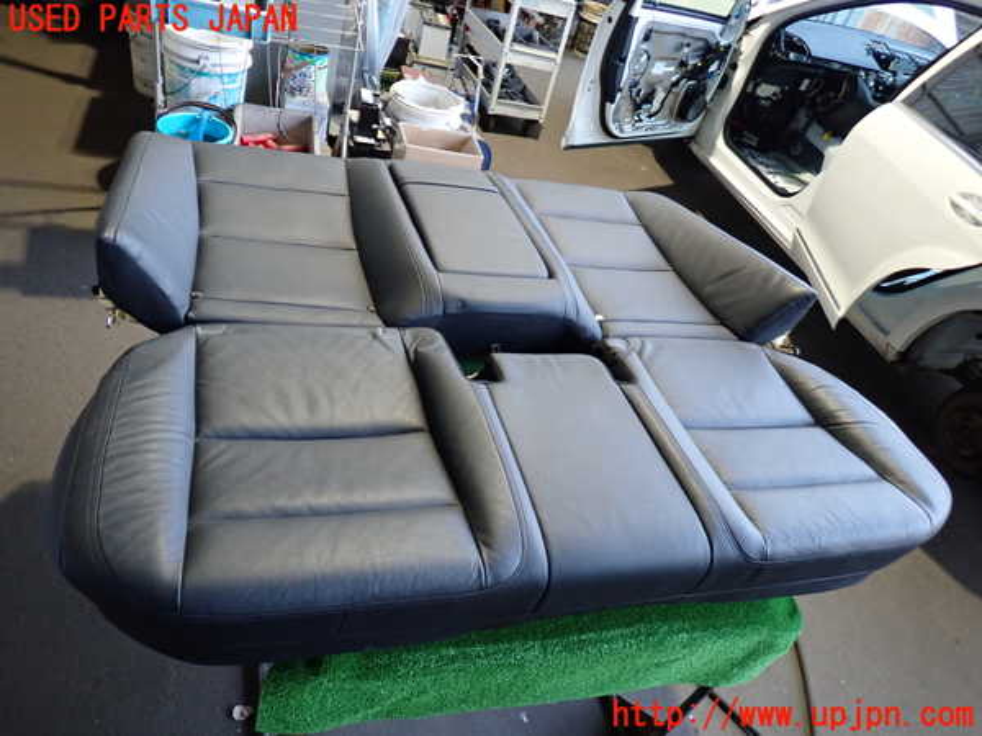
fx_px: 709
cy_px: 368
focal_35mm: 25
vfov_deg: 54.9
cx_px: 491
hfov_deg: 69.4
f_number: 2
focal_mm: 4.5
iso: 400
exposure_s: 1/30
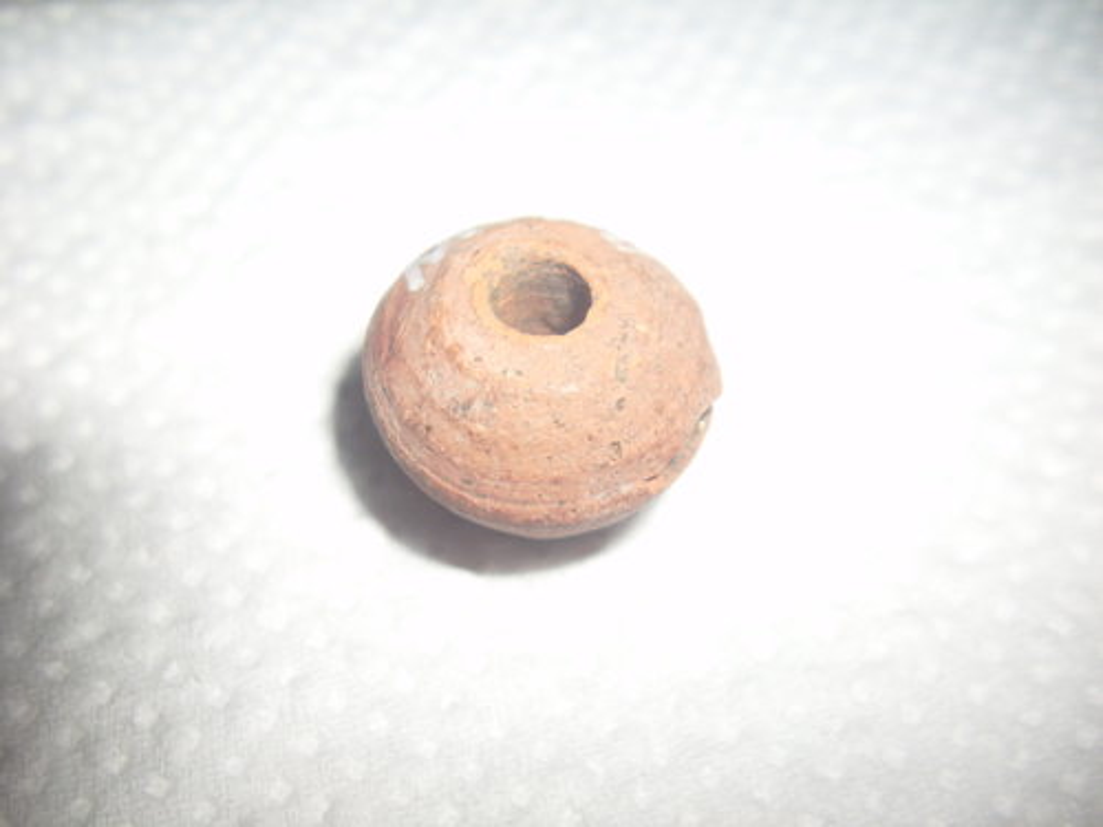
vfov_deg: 45.4
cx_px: 552
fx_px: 988
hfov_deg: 58.4
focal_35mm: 31
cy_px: 414
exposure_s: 1/200
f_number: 5.6
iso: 50
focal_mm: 6.2
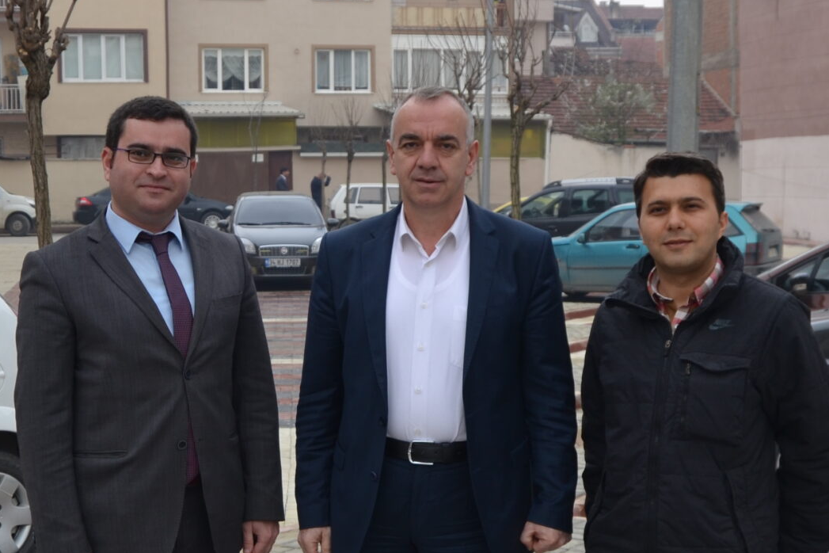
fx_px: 1520
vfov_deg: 20.5
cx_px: 390
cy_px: 377
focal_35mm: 66
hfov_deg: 30.5
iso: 100
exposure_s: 1/125
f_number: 5.6
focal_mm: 18
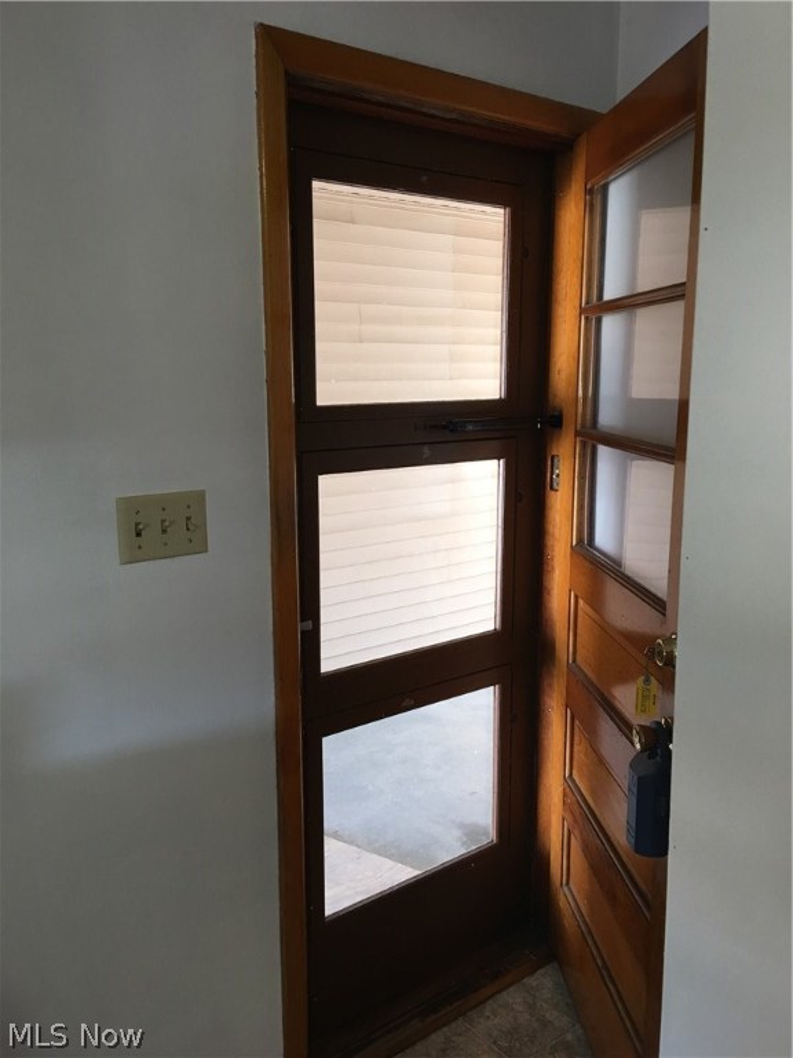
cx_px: 396
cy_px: 529
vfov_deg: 61.7
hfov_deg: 48.2
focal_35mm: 29
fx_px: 886
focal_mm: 4.15
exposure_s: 1/15
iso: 40
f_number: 2.2
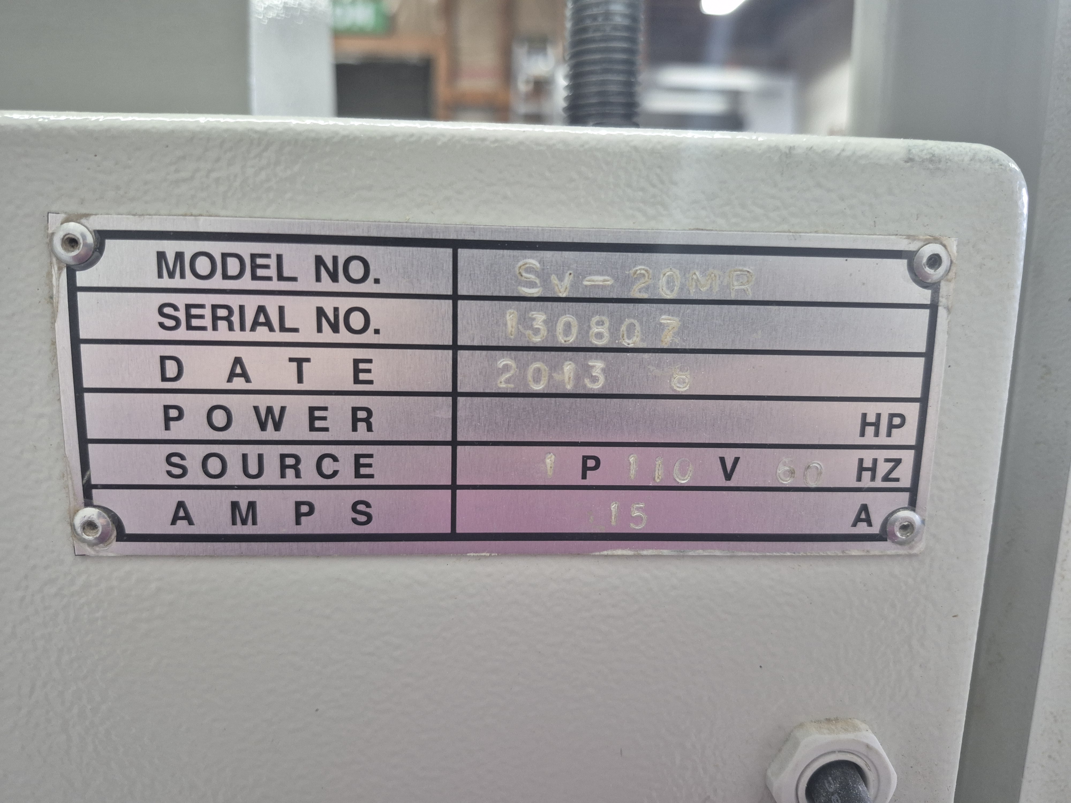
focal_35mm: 23
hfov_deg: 73.9
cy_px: 402
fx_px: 712
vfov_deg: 58.9
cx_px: 536
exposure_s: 1/120
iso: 500
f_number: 1.8
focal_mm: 5.4
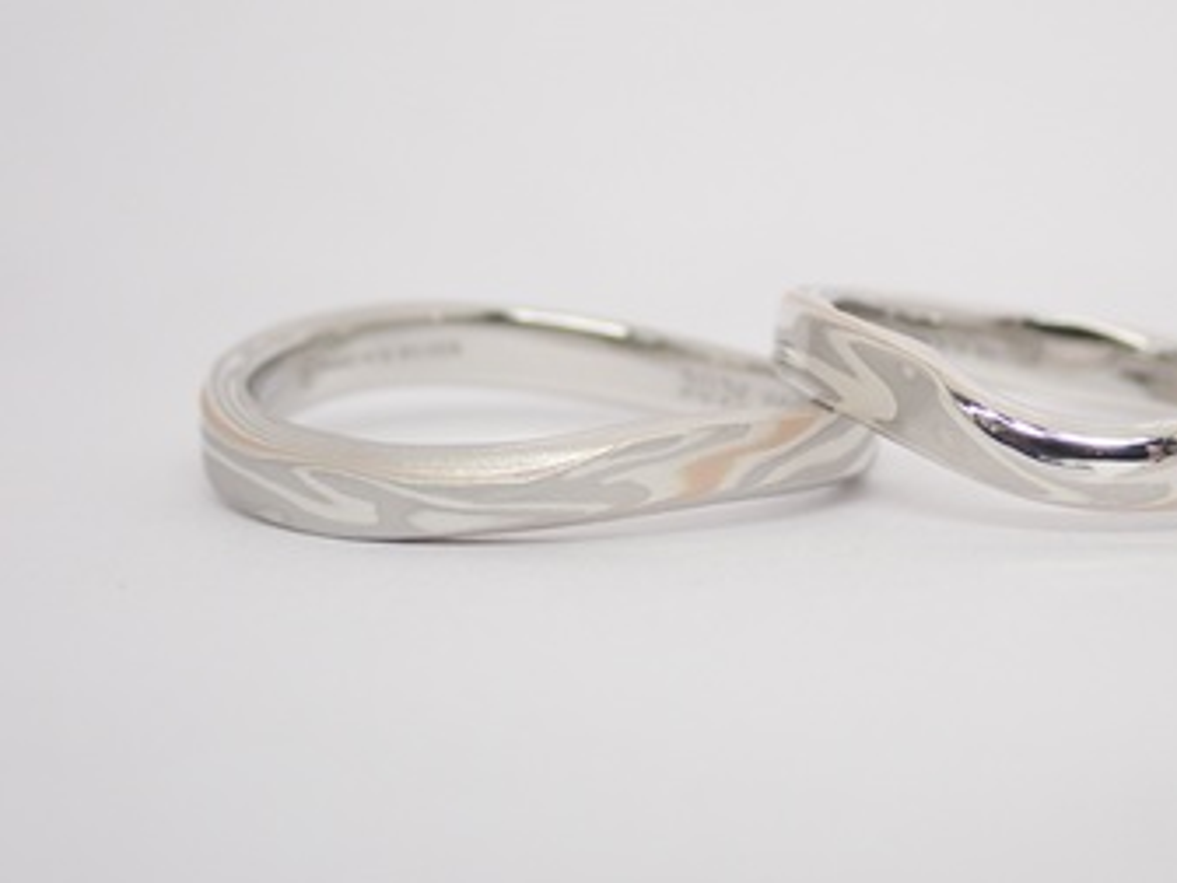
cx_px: 785
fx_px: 3502
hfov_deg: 19.0
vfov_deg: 14.4
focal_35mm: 103
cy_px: 419
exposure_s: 1/125
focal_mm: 13.65
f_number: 4.1
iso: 200
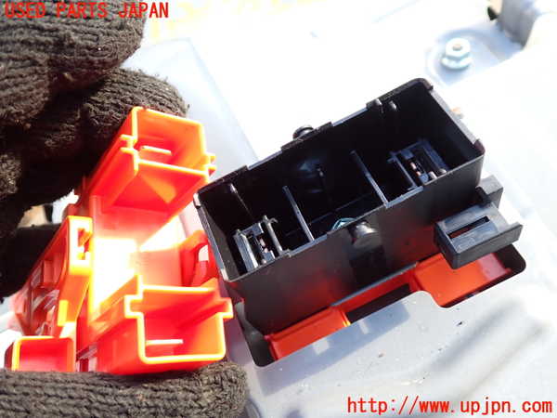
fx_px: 483
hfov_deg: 60.0
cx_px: 278
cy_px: 209
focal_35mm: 30
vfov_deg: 46.8
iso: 100
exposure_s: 1/80
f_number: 2.3
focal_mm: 5.4
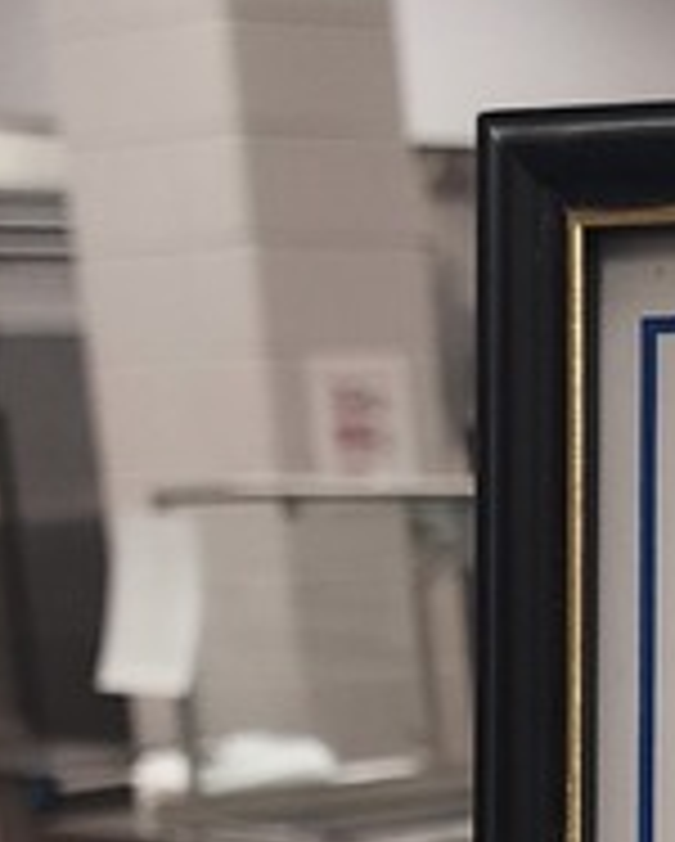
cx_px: 1328
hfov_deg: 11.4
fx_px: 3067
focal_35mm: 123
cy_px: 1094
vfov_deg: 14.9
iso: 160
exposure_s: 1/120
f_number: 1.8
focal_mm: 6.4
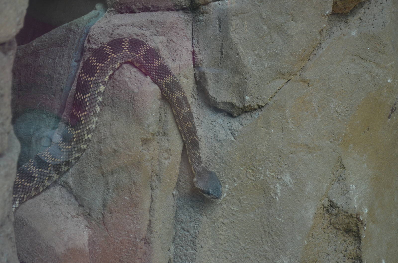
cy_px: 132
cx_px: 199
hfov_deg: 24.7
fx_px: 910
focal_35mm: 82
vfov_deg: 16.5
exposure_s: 1/60
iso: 800
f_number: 5.6
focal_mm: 55
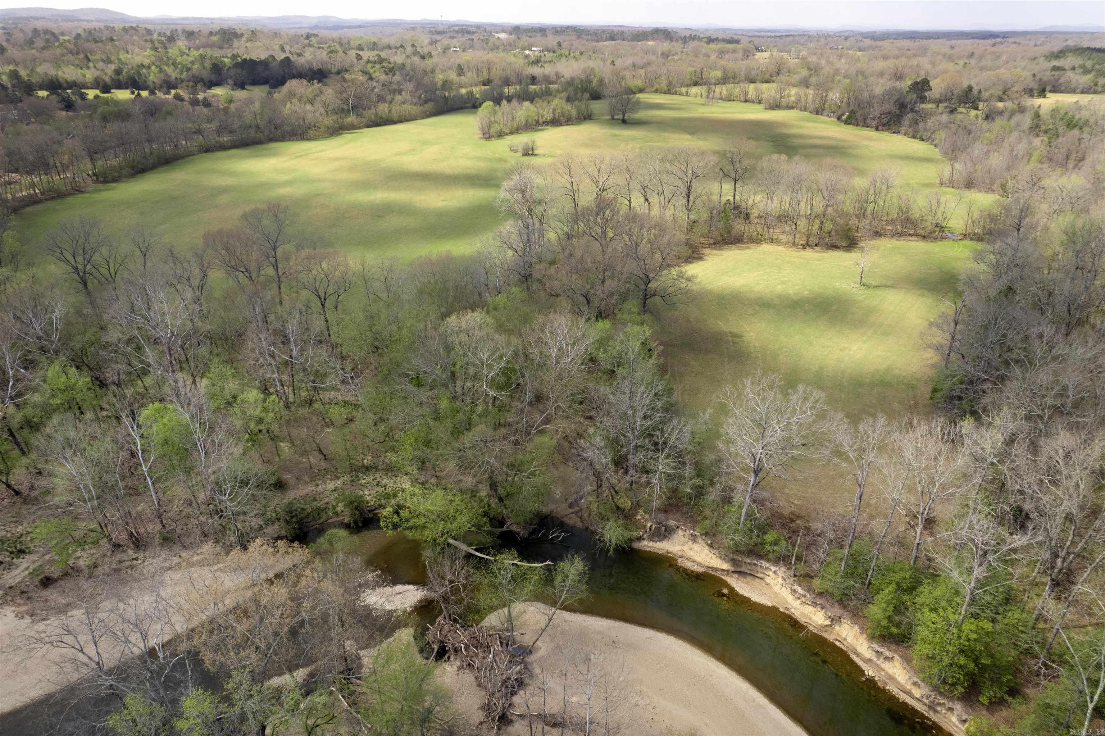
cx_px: 552
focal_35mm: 22
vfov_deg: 57.2
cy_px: 368
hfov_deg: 78.6
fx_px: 675
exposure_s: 1/1250
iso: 100
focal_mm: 8.38
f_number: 2.8
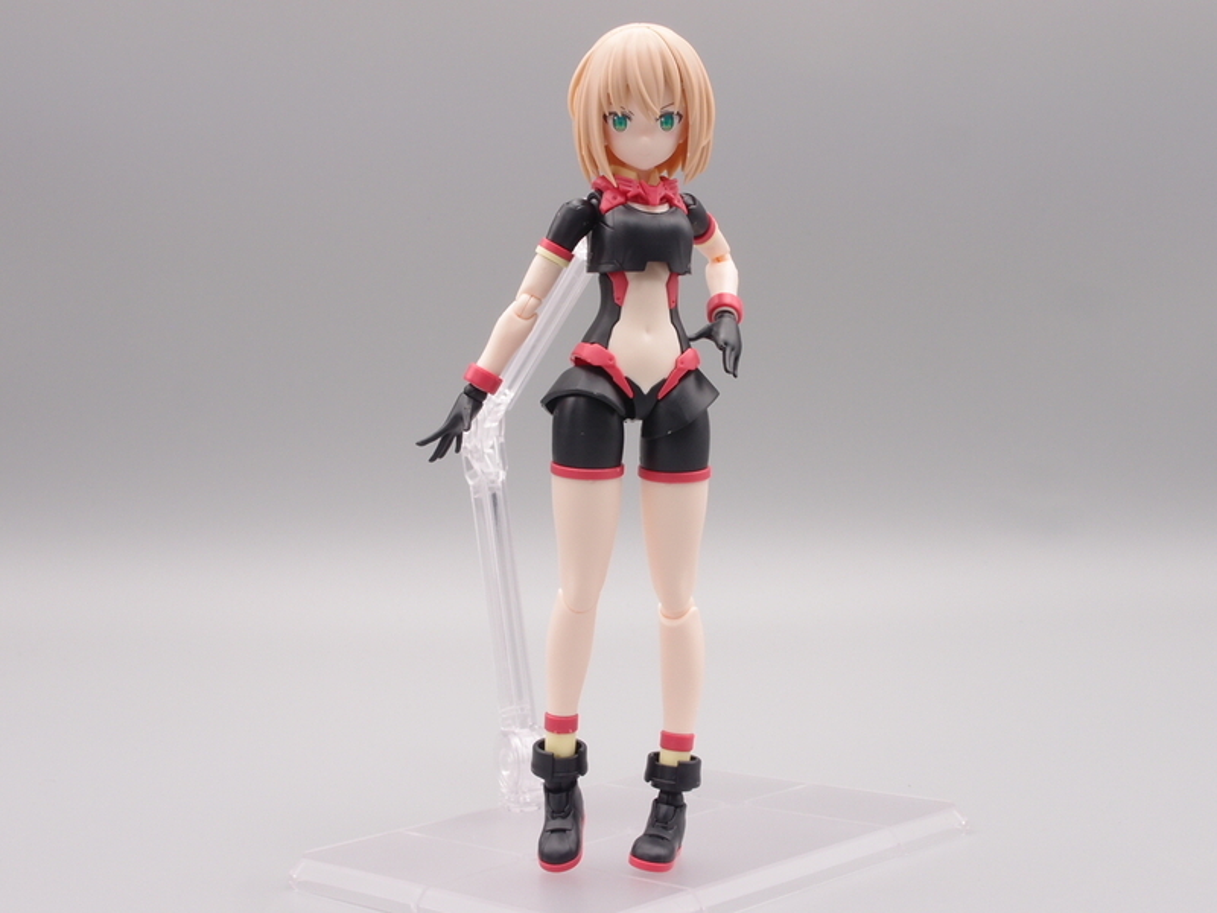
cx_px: 608
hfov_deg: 38.2
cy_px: 456
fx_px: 1758
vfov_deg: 29.1
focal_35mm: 50
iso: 100
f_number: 8
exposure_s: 1/8
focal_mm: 10.83
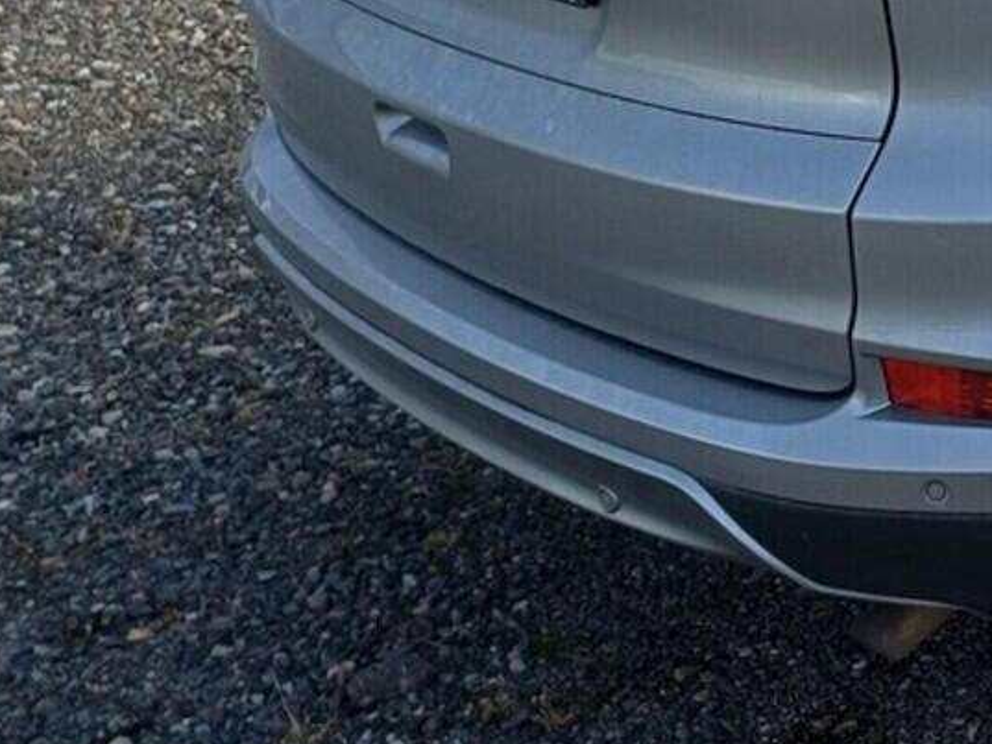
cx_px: 1317
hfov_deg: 24.8
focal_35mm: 67
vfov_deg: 21.1
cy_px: -11
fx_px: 1920
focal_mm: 4.65
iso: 50
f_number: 1.8
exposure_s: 1/1024
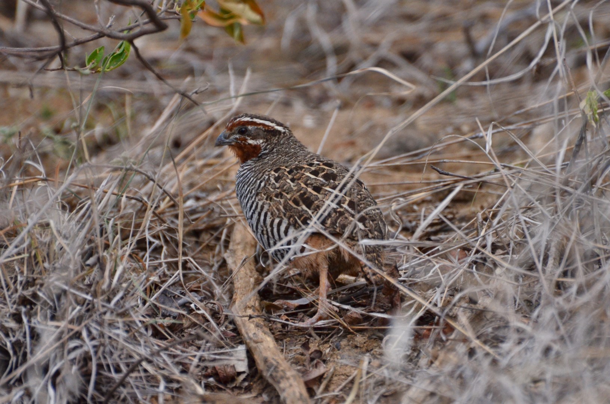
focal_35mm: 450
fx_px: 7609
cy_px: 202
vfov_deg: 3.0
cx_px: 305
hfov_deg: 4.6
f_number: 5.6
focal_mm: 300
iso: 800
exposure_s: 1/640
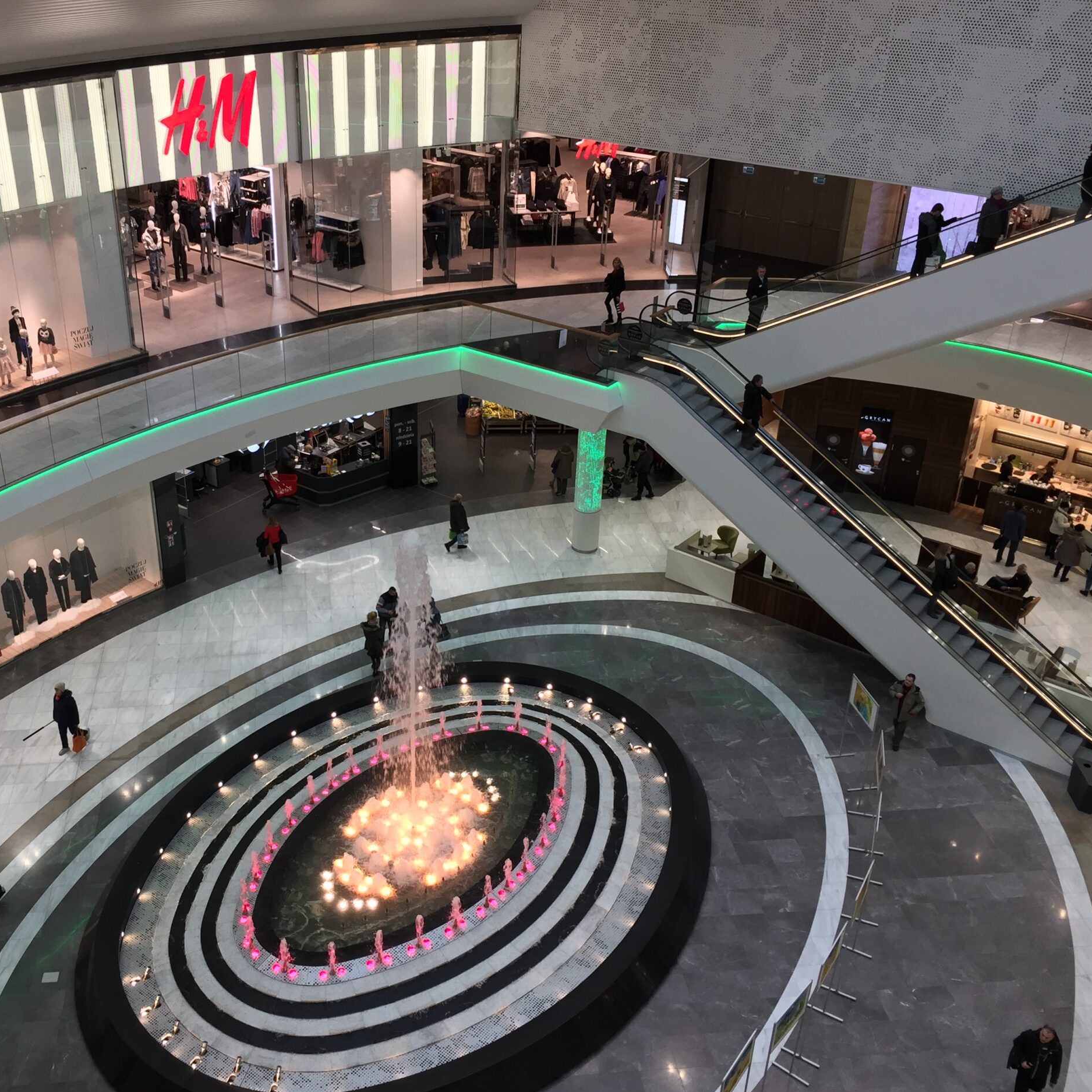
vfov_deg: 47.2
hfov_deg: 46.7
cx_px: 389
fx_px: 1249
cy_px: 540
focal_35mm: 35
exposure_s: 1/100
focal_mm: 4.15
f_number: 2.2
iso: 50
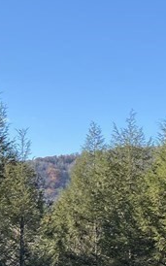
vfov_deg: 19.8
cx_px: -100
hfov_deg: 12.0
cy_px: 242
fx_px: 746
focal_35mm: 103
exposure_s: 1/1218
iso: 32
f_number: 1.8
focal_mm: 4.25
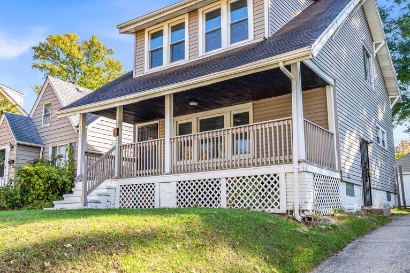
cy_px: 152
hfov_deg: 55.7
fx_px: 387
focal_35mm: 34
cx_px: 219
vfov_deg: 38.8
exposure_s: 1/200
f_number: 8
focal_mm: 24
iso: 640
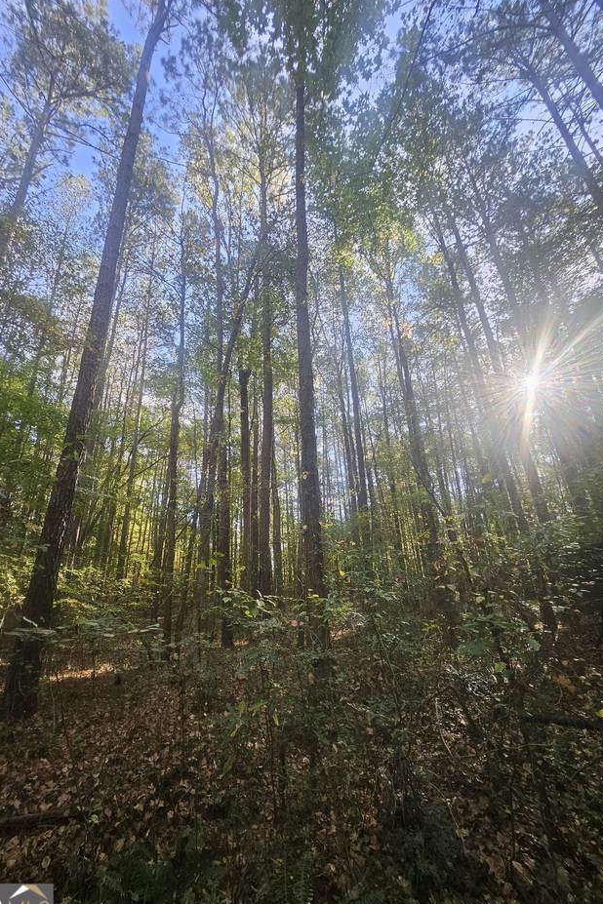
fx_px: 352
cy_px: 462
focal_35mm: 14
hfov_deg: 80.8
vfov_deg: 104.2
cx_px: 264
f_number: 2.2
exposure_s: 1/120
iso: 40
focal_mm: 1.74
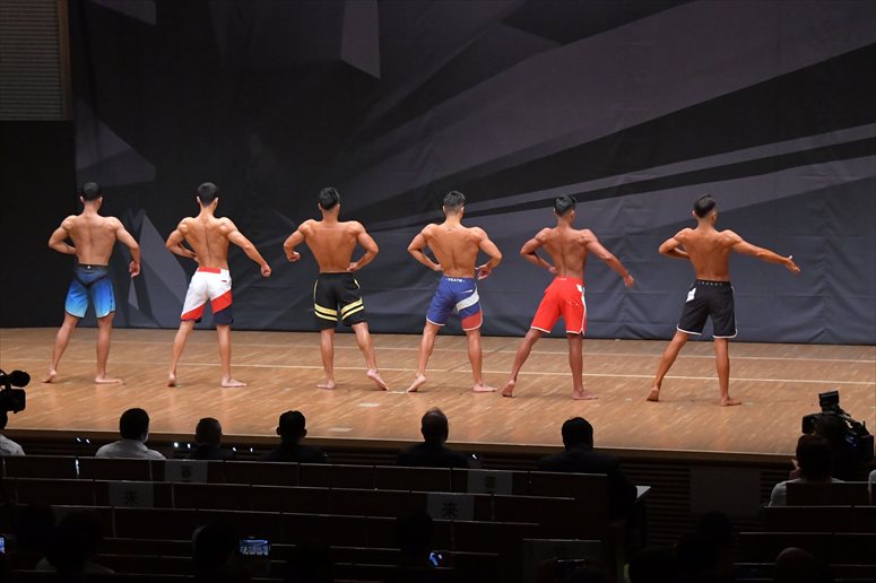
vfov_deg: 12.7
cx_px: 438
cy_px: 292
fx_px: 2627
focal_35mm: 108
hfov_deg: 18.9
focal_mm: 72
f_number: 5.6
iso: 6400
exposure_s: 1/400
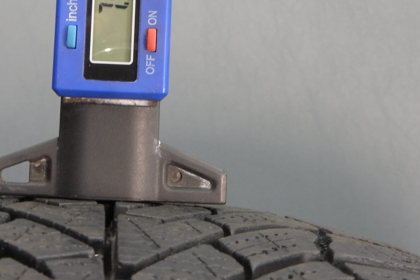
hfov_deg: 24.0
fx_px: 980
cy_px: 16
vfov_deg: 16.0
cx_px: 126
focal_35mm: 84
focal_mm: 7.2
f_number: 4.8
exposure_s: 1/8
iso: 100
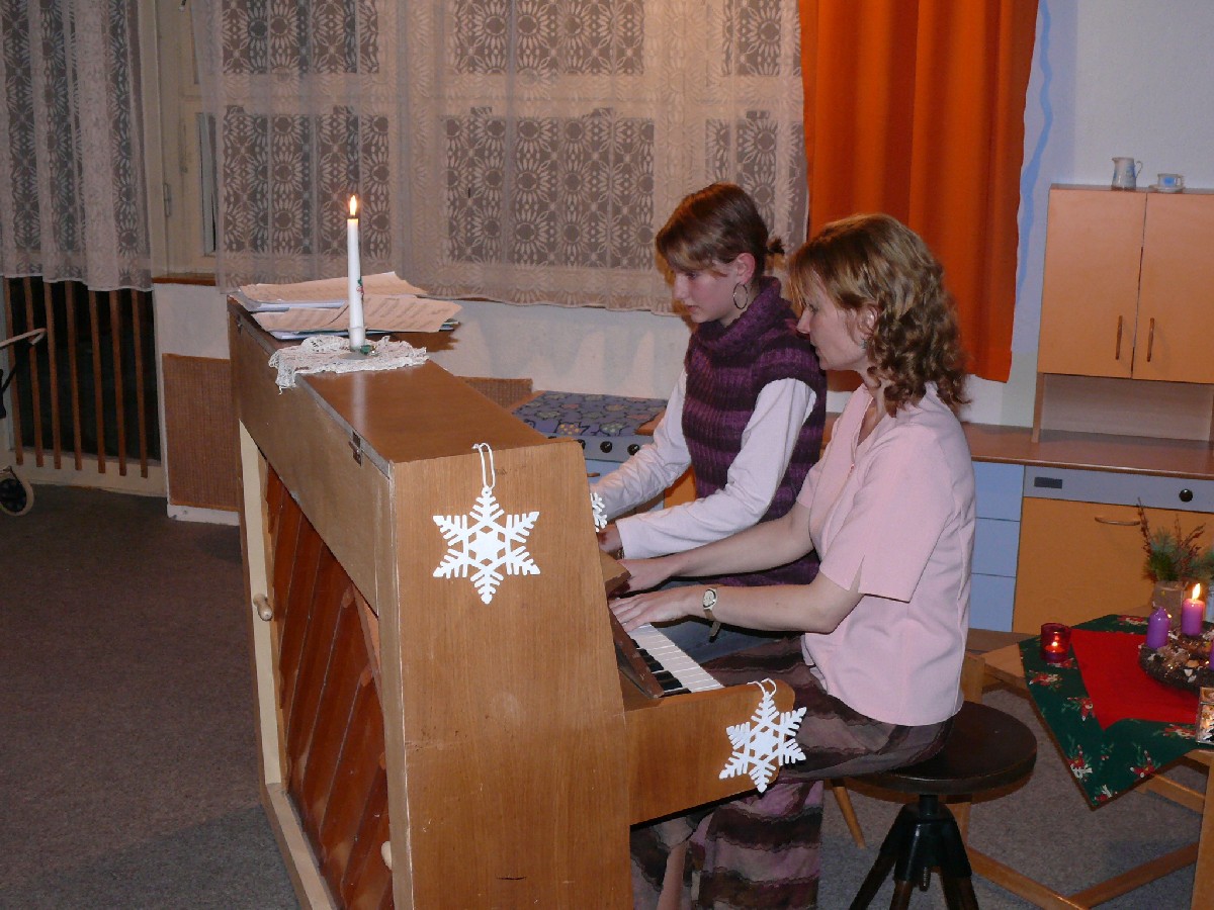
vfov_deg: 31.5
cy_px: 455
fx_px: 1613
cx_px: 607
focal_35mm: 46
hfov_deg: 41.2
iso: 200
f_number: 2.8
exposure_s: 1/30
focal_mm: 8.6
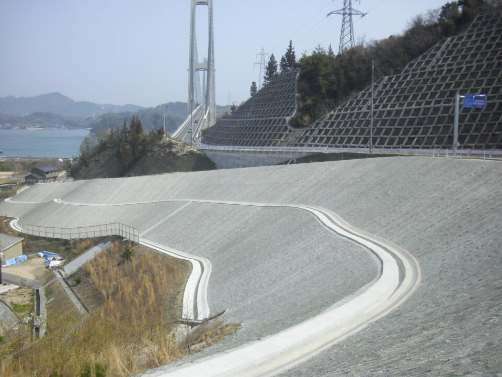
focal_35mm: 38
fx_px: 551
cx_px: 251
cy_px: 188
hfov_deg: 49.0
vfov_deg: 37.7
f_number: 8
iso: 100
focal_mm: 6.2
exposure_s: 1/250
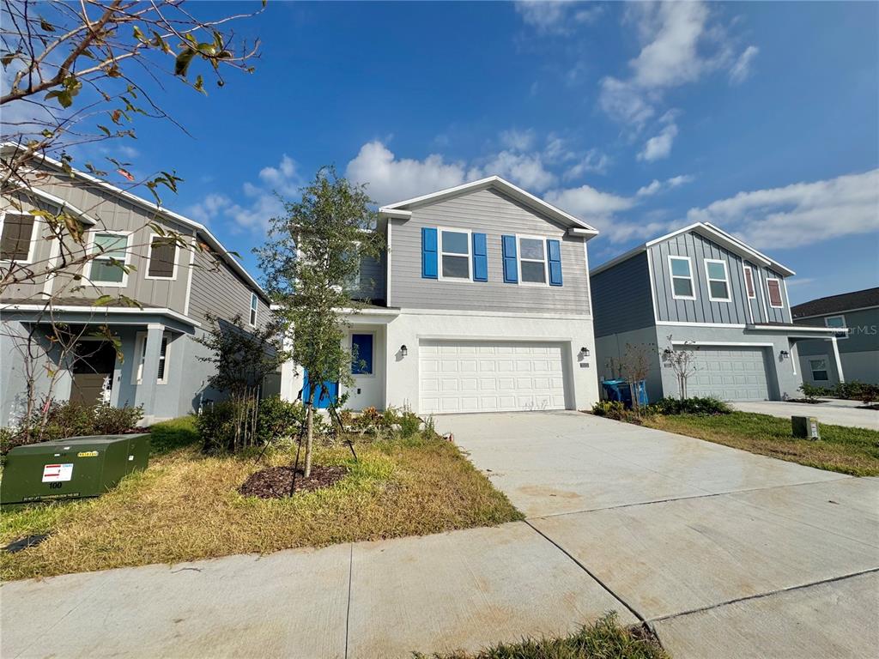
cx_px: 440
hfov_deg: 102.1
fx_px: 356
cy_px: 330
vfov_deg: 85.7
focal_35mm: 14
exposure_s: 1/3906
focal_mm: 2.22
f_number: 2.2
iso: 32
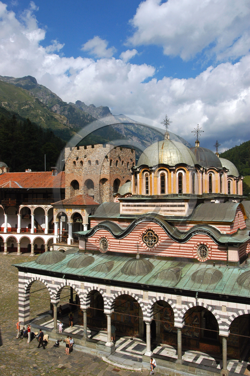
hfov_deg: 39.9
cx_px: 125
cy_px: 188
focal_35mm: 33
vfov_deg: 57.3
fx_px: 344
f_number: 11
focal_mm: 22
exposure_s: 1/500
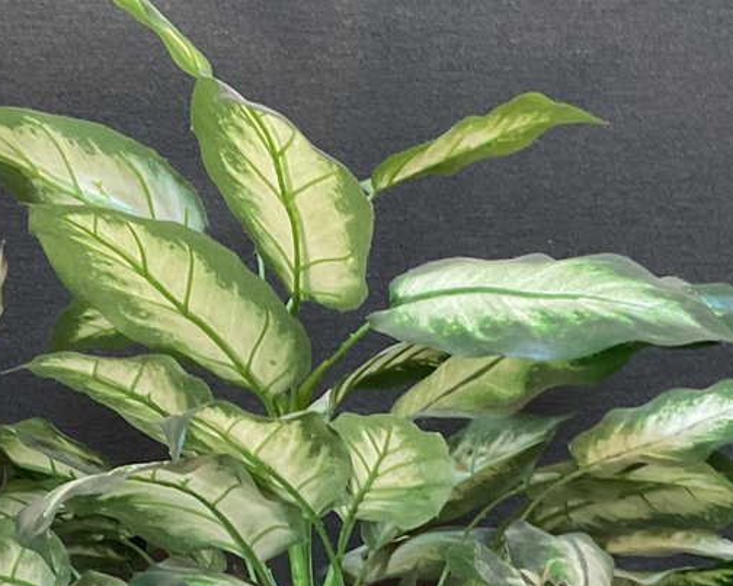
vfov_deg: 17.7
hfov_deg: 22.5
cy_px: 546
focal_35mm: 85
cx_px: 341
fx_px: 1844
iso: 250
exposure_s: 1/40
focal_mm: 3
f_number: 1.8
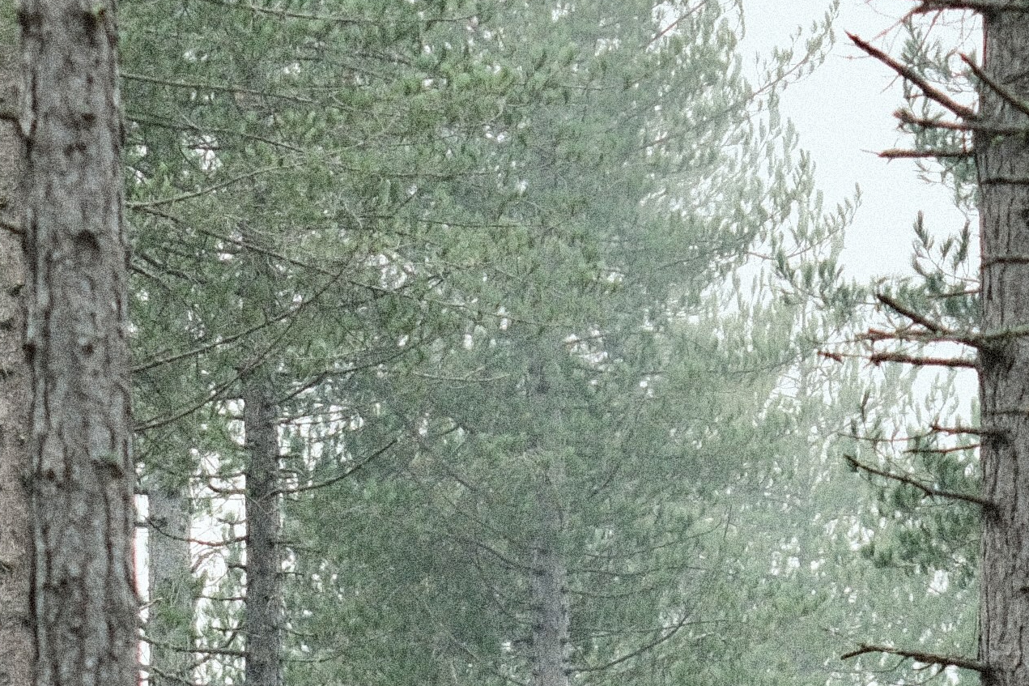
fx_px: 23462
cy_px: 818
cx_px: 539
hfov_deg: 2.5
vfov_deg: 1.7
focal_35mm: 821
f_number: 2
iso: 250
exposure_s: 1/125
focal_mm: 90
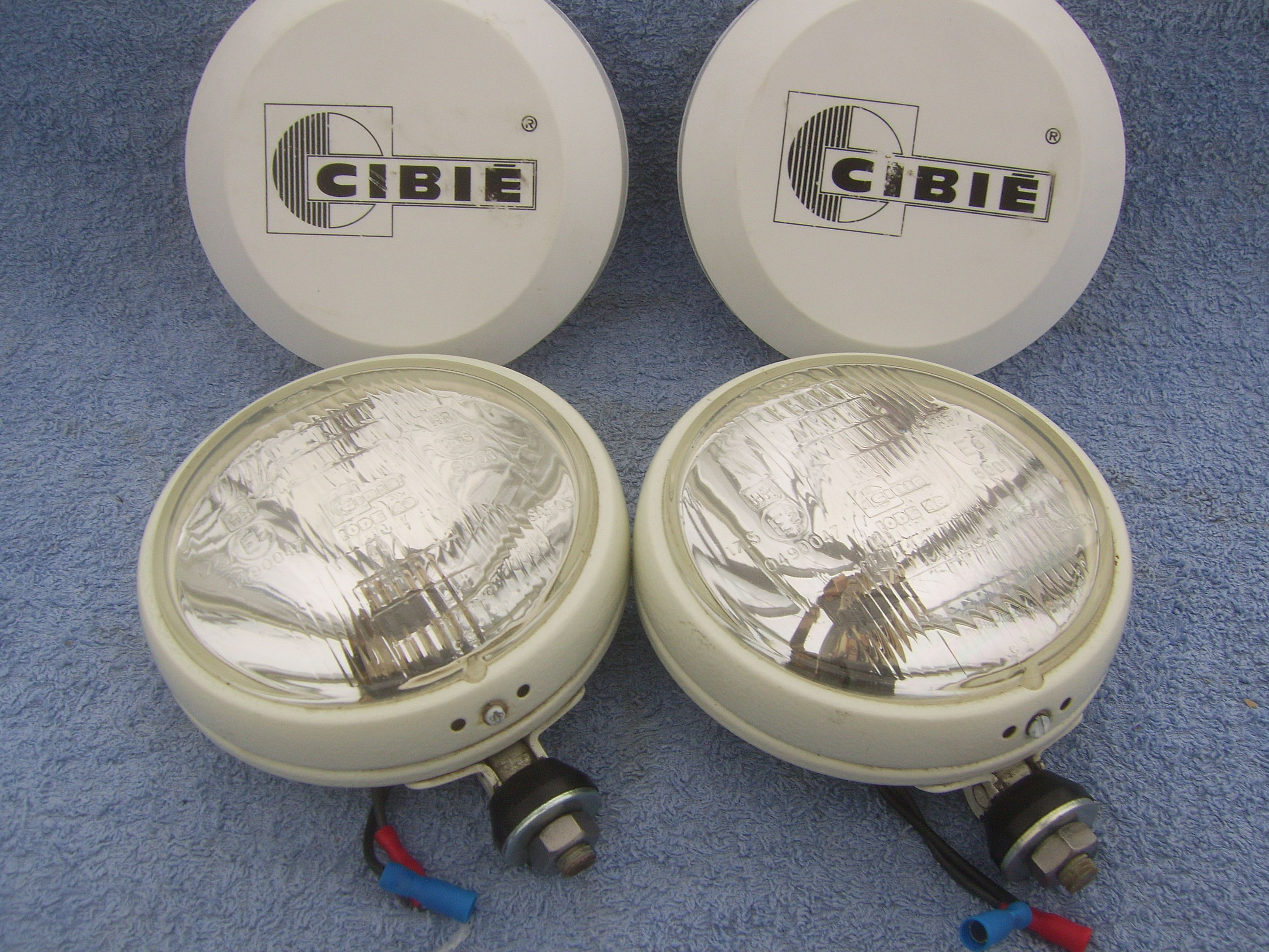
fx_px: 1393
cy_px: 476
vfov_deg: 37.7
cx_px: 634
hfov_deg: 49.0
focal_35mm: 38
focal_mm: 7.8
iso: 50
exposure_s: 1/80
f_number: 4
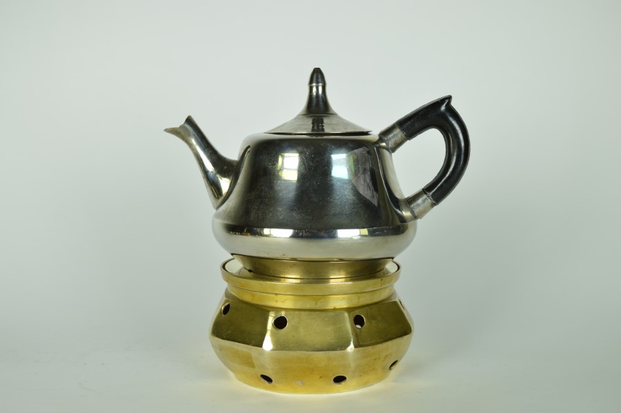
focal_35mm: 48
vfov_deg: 28.0
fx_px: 827
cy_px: 206
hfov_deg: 41.2
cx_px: 310
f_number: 6.3
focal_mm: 32
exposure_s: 1/200
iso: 100
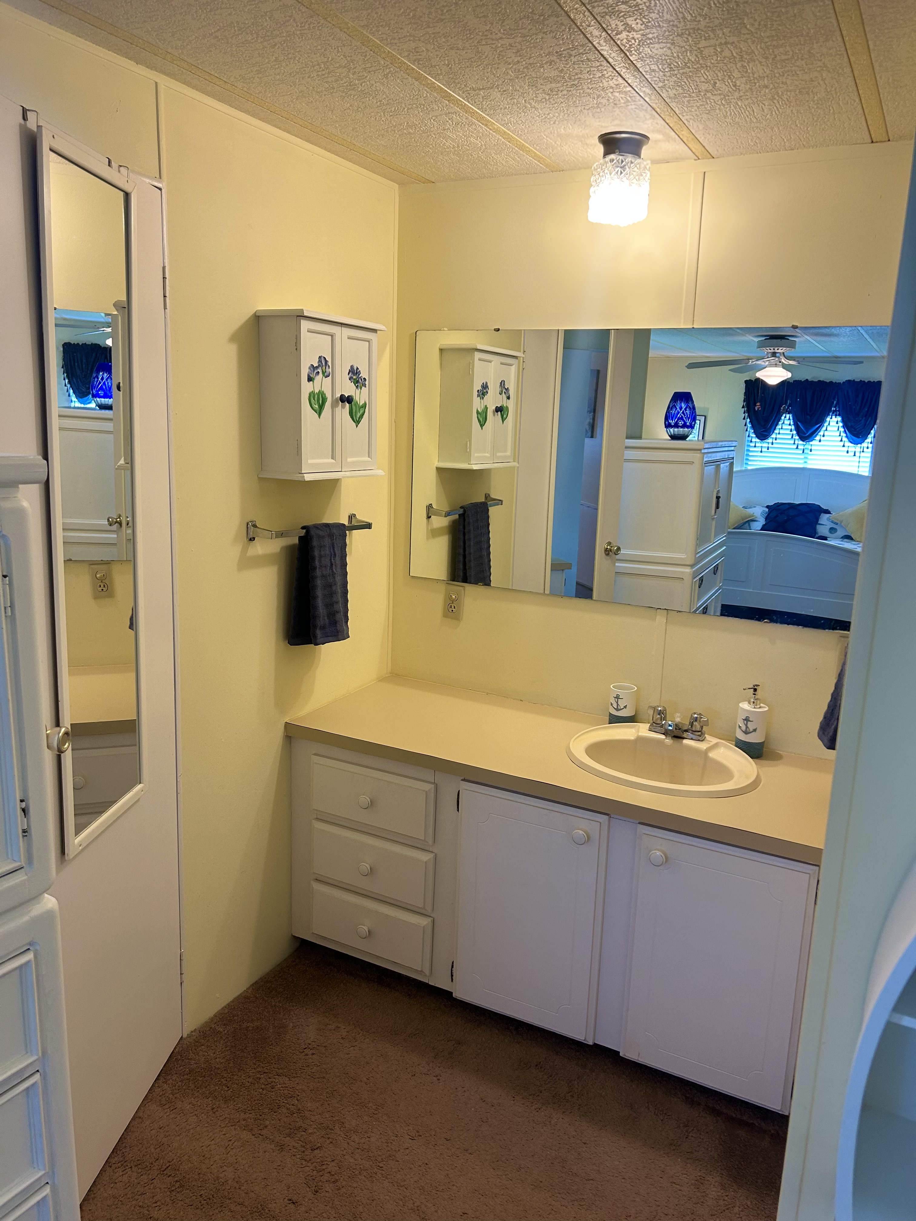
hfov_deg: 53.1
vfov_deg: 67.3
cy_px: 610
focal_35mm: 26
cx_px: 458
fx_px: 917
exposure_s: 1/60
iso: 80
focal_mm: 5.7
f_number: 1.5
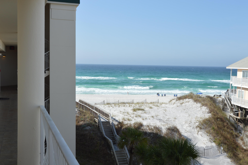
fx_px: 289
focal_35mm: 42
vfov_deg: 31.8
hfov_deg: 46.4
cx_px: 124
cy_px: 82
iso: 100
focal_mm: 28
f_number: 8
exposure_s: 1/320
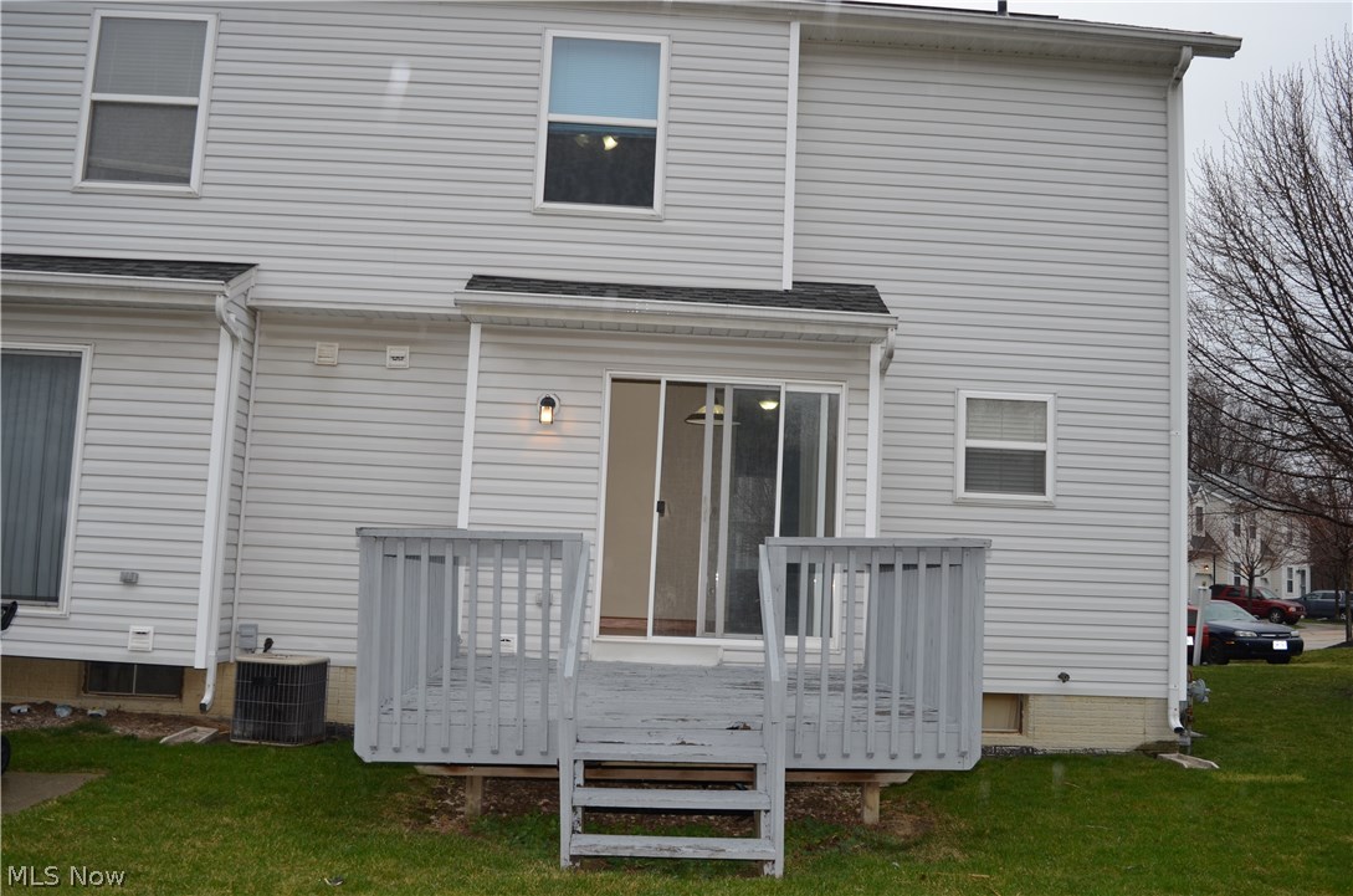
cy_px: 448
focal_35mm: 33
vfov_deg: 39.8
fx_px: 1238
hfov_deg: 57.3
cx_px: 676
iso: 180
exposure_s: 1/125
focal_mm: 22
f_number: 5.6
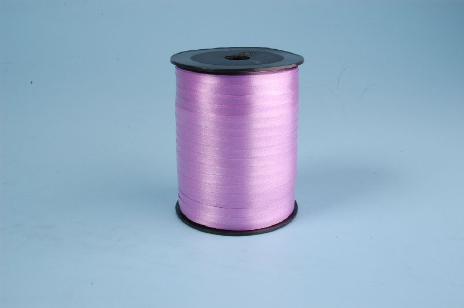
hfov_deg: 46.4
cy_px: 154
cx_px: 232
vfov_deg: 31.8
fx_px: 541
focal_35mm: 42
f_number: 22
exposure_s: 1/800
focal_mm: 28
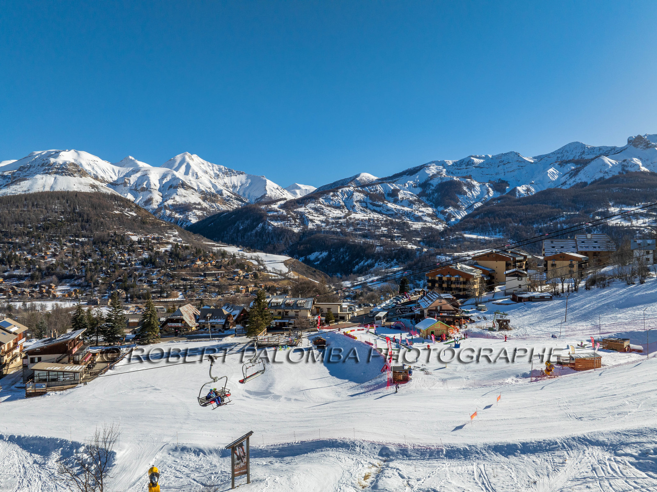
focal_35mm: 24
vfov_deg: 56.8
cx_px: 328
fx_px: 455
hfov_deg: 71.6
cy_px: 246
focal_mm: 12.3
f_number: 11
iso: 100
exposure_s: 1/320
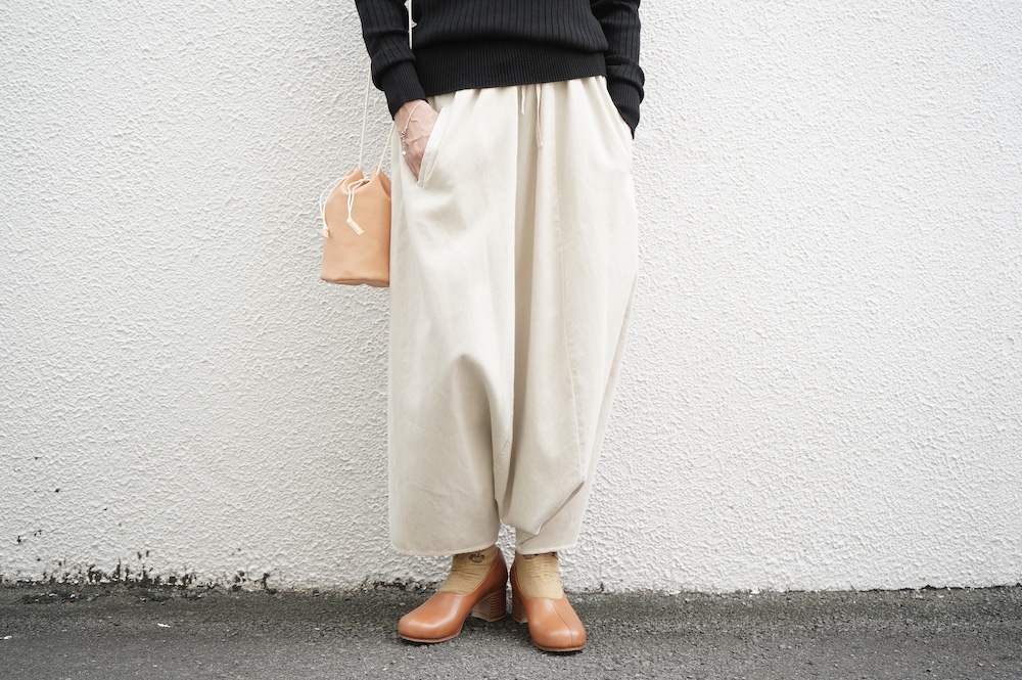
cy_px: 340
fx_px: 1106
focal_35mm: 39
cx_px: 511
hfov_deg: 49.6
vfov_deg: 34.2
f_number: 6.3
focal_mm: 39
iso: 800
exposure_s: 1/320
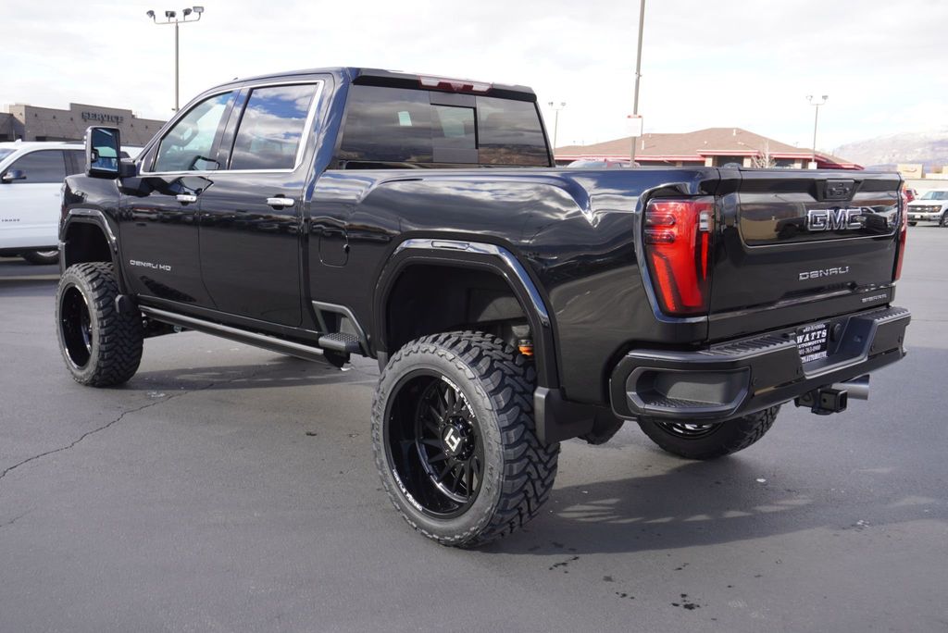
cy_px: 316
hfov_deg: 55.1
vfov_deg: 38.4
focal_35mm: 34
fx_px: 909
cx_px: 474
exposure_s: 1/125
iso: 100
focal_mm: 23
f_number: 5.6
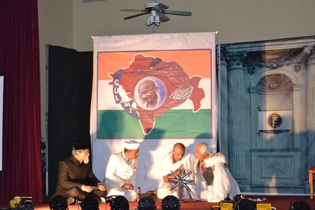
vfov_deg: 16.5
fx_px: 722
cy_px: 105
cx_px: 158
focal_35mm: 82
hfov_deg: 24.6
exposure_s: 1/60
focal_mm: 55
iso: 2500
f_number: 5.6
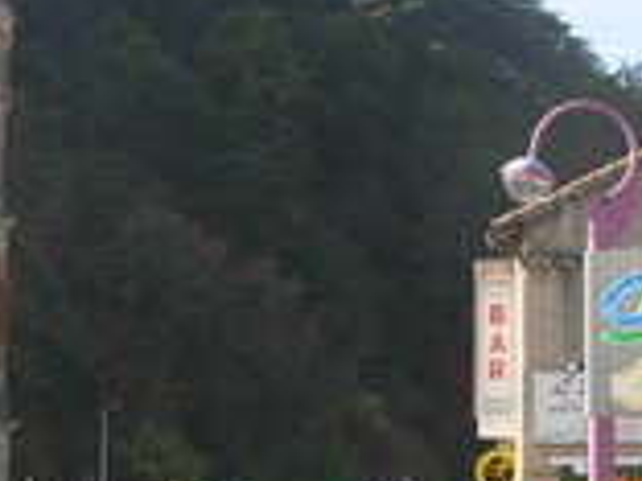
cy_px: 152
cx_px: -21
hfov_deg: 13.3
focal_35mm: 146
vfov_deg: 10.2
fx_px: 2708
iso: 79
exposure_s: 1/558
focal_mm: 6.3
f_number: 2.9
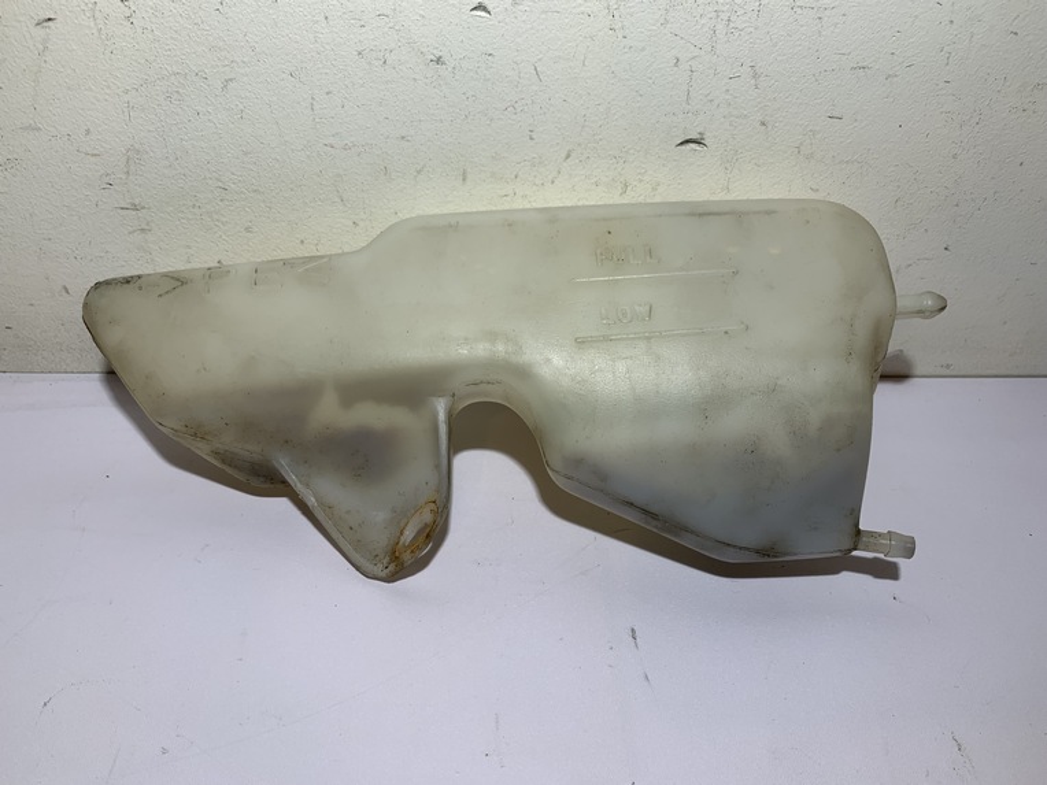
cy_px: 392
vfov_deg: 53.1
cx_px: 524
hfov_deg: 67.3
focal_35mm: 26
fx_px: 786
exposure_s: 1/122
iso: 25
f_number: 1.8
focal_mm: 4.25
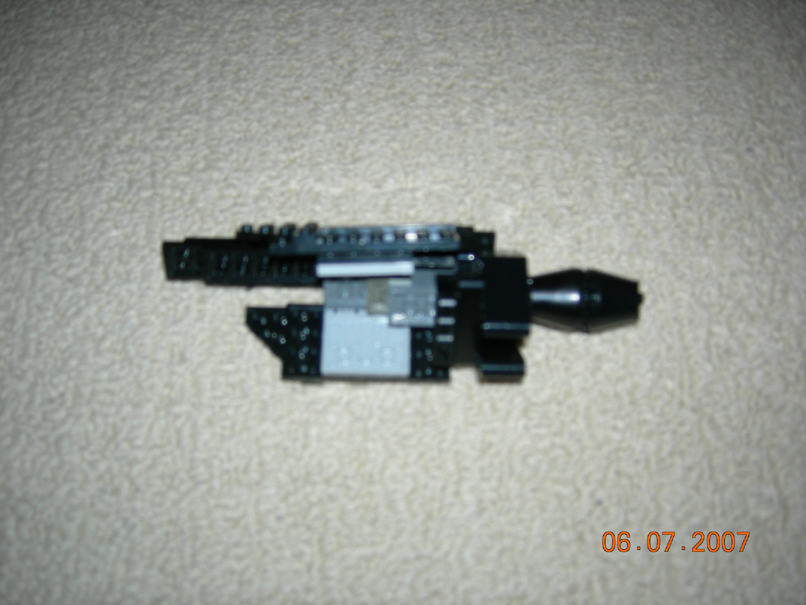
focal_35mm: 36
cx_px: 403
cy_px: 302
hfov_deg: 51.4
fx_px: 838
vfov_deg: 39.7
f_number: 2.7
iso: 64
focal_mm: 7.5
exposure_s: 1/60.1
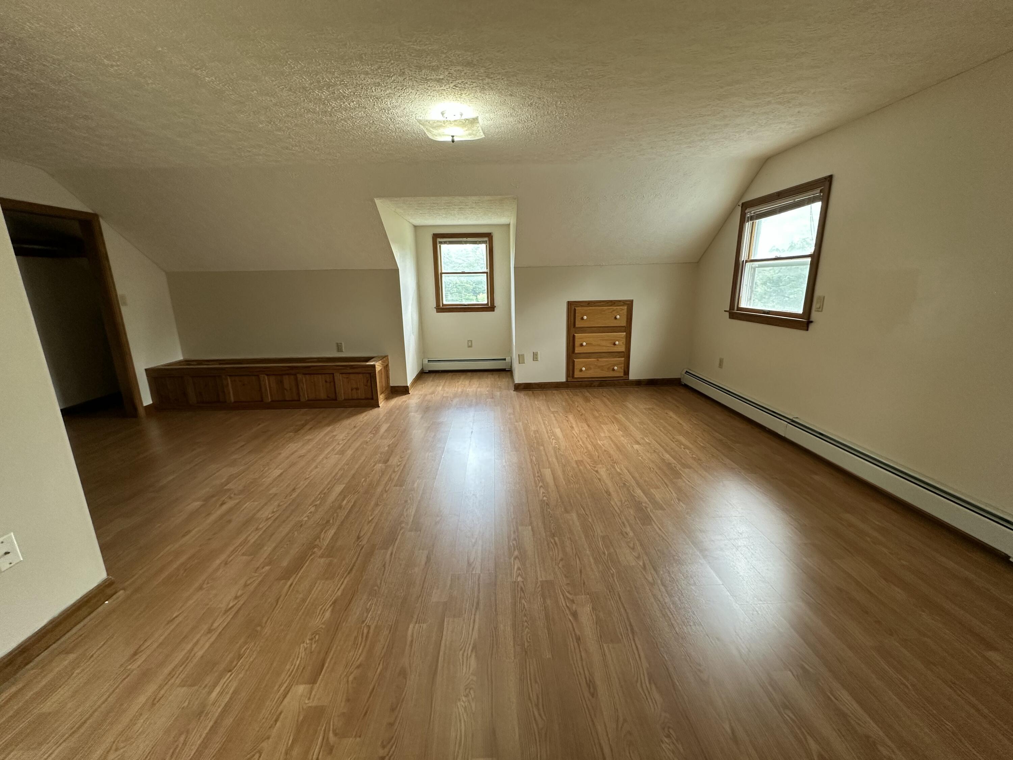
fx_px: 410
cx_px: 506
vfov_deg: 85.7
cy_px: 380
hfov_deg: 102.1
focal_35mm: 14
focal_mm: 2.22
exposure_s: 1/99
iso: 200
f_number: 2.2
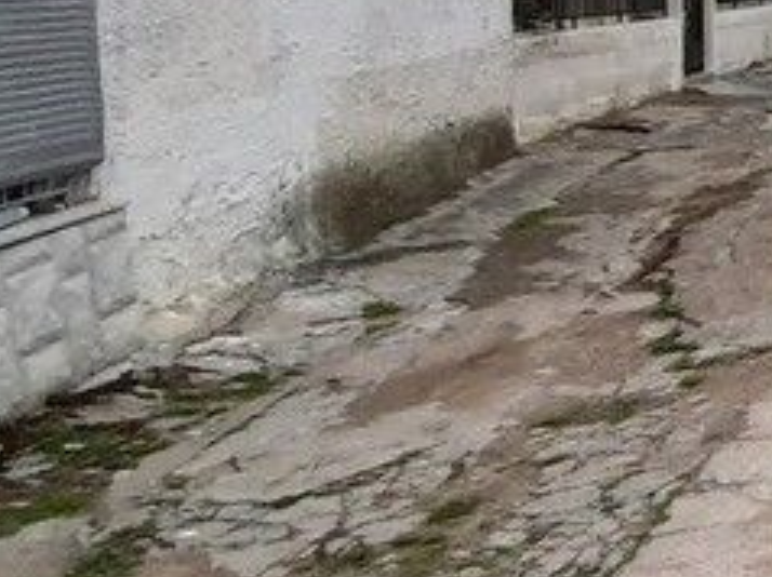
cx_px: 1593
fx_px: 1248
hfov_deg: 18.6
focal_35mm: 56
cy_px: -45
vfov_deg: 24.4
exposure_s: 1/953
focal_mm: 1.42
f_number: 2.2
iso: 40
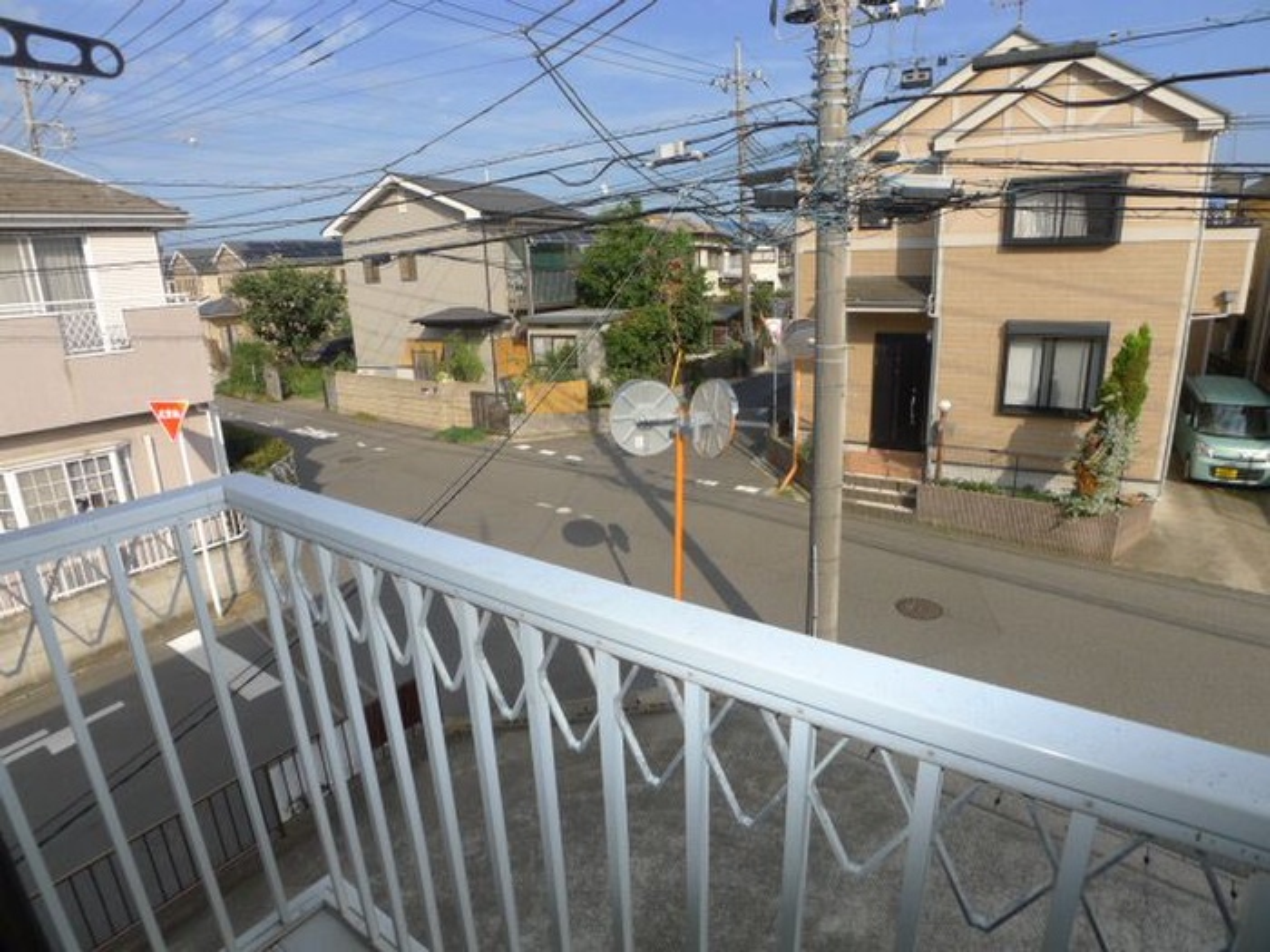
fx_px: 881
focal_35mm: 24
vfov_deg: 56.8
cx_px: 635
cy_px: 476
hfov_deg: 71.6
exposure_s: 1/800
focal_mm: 5.1
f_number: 4
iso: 100
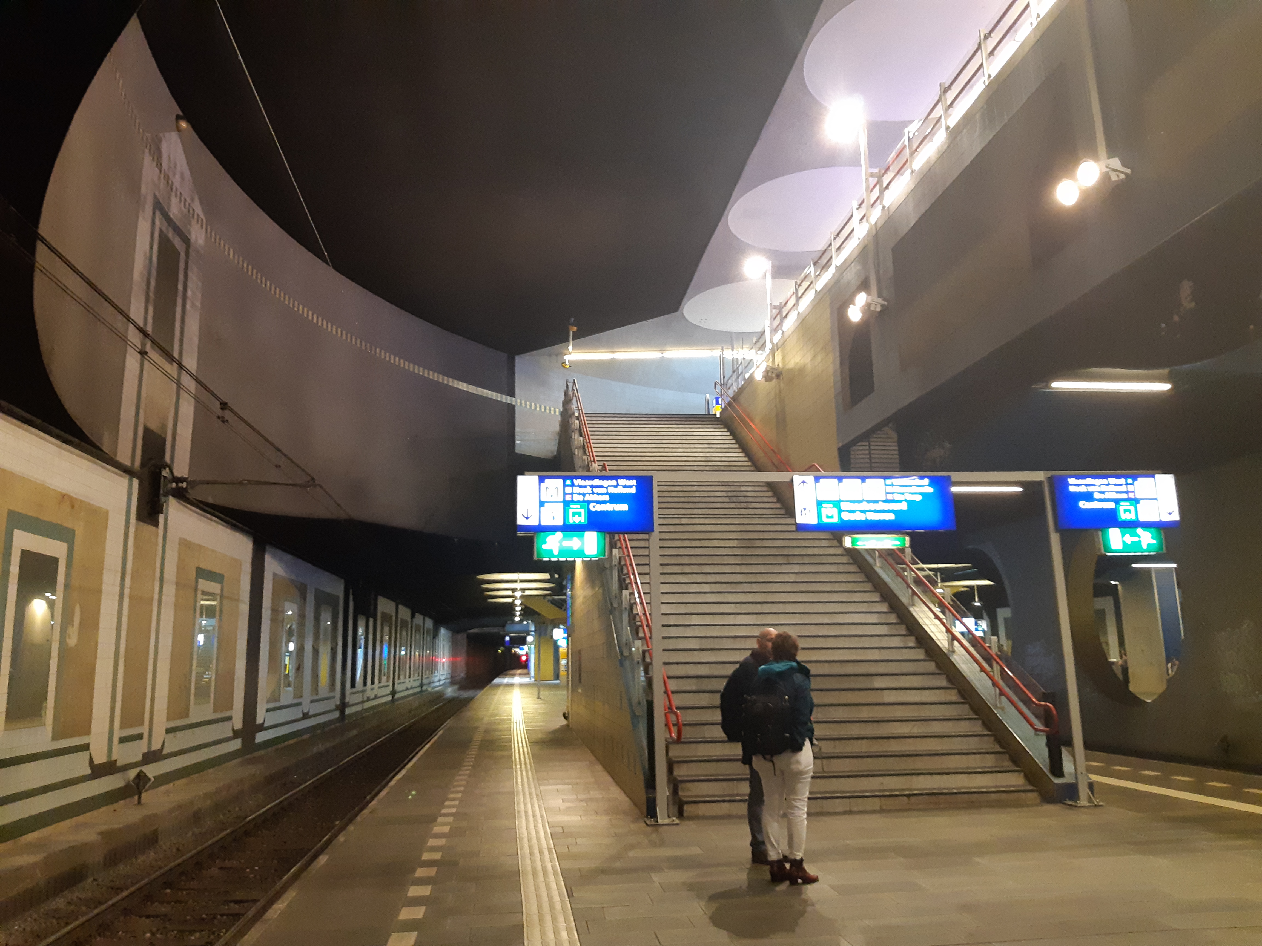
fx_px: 948
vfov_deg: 53.1
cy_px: 473
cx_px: 631
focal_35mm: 26
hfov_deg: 67.3
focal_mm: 3.93
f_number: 1.7
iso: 320
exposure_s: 1/50
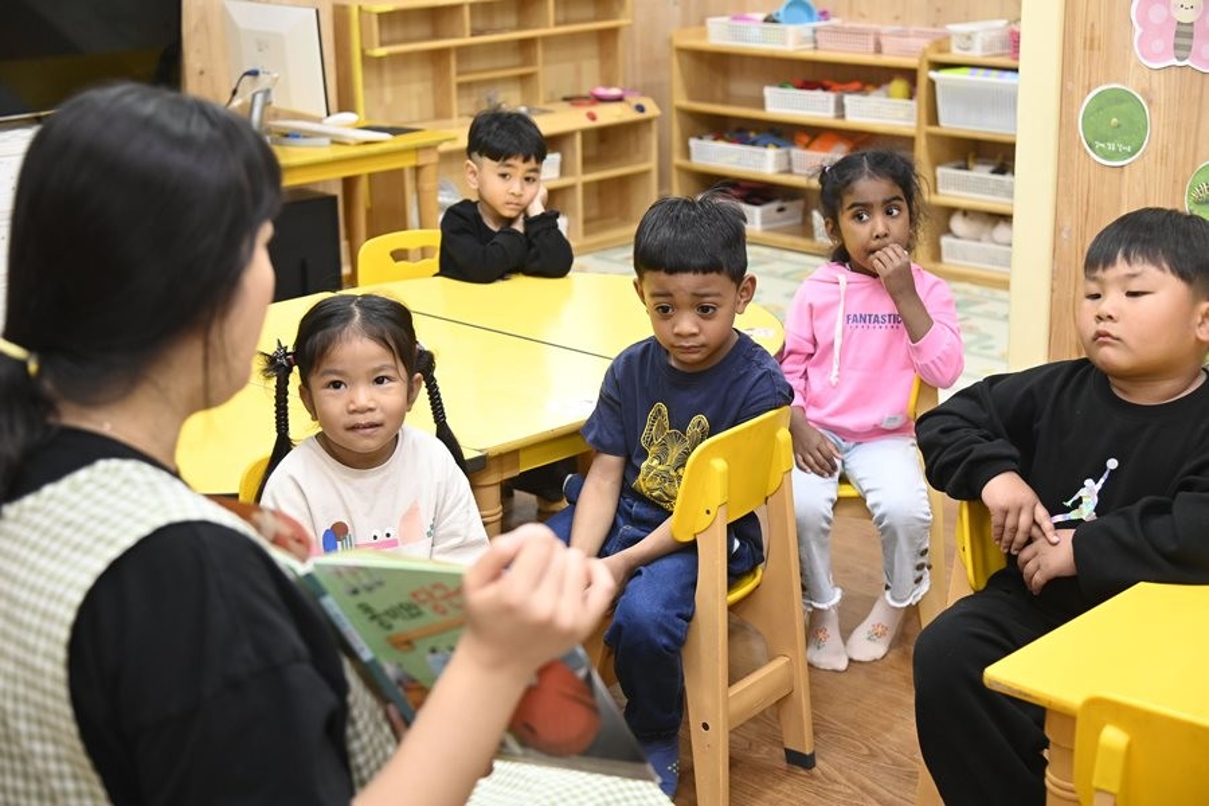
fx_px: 1746
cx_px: 604
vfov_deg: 26.0
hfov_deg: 38.2
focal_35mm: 52
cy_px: 403
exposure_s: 1/160
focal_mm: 52
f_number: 4.5
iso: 3200
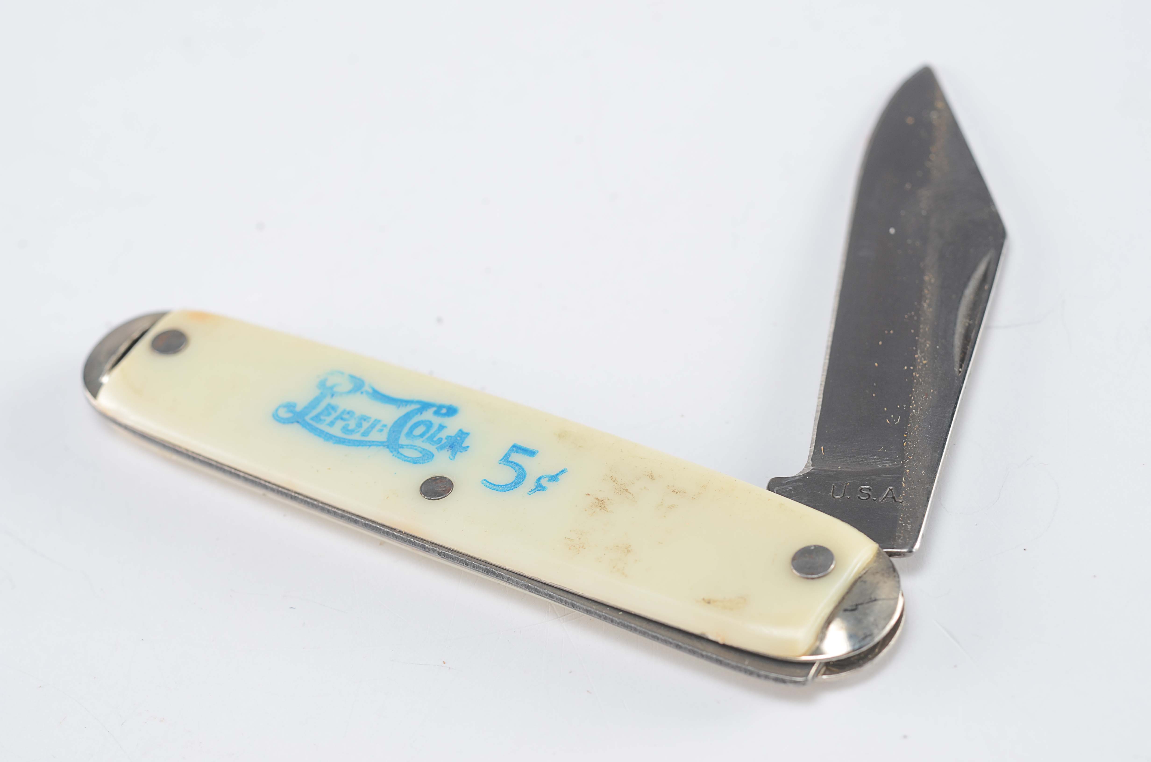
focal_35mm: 90
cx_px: 576
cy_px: 381
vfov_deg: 15.1
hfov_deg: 22.7
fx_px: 2872
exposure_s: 1/80
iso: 100
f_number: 10
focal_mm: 60
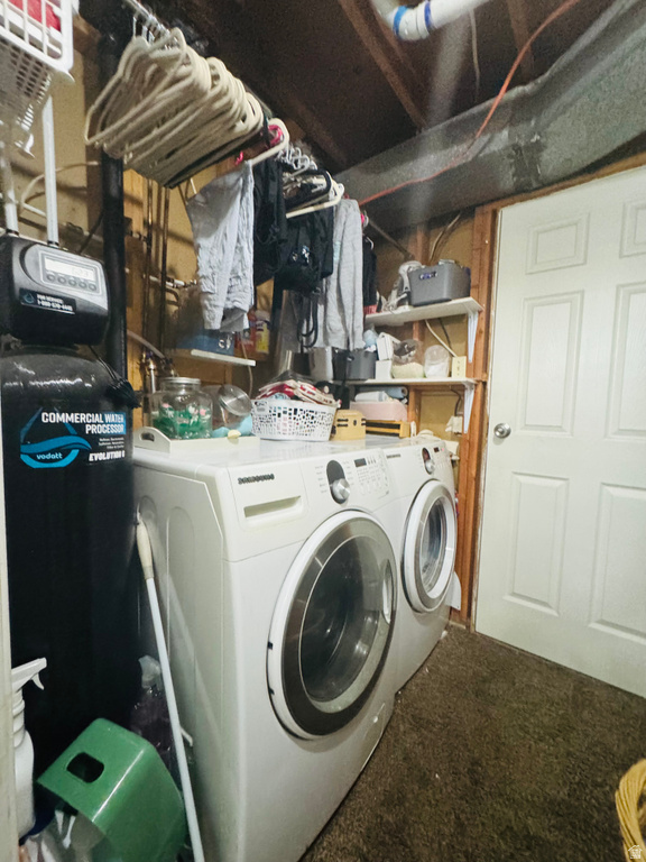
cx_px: 323
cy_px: 431
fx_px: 348
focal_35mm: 14
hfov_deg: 85.7
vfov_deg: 102.1
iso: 800
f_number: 2.2
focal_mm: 2.22
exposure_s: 1/60
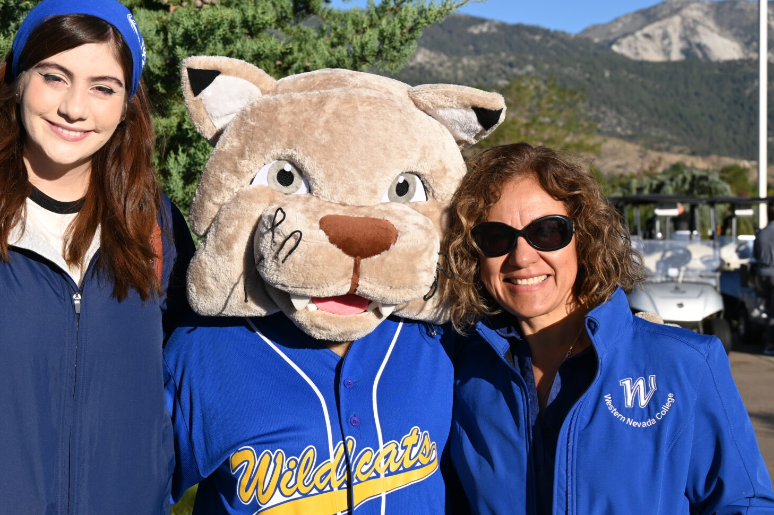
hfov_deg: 33.8
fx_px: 1268
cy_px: 266
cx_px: 293
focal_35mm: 59
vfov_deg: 23.0
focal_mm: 42
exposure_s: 1/400
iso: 100
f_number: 7.1
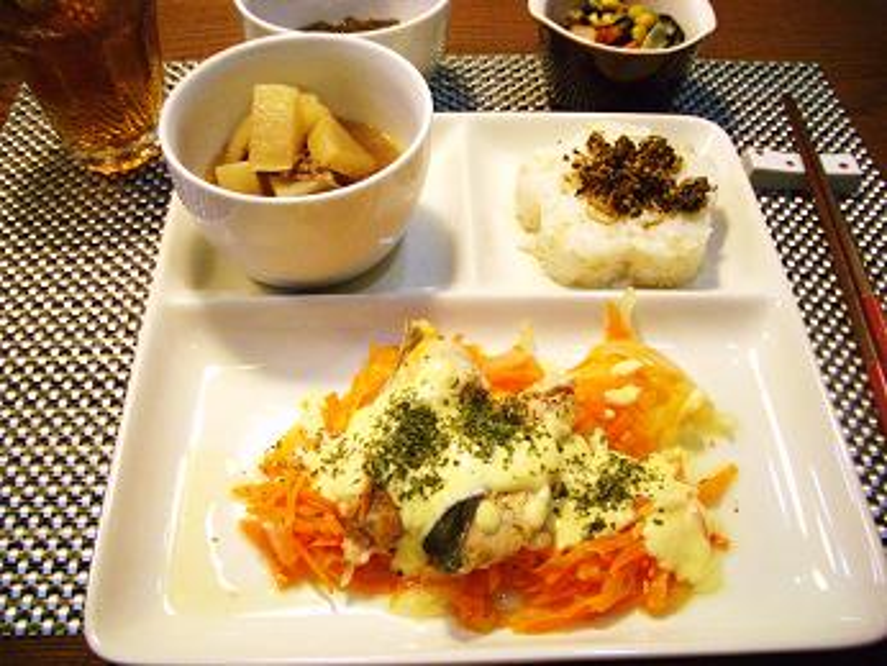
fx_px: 897
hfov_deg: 52.6
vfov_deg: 40.7
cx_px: 444
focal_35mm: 35
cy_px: 333
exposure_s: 1/80
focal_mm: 5.8
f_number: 2.6
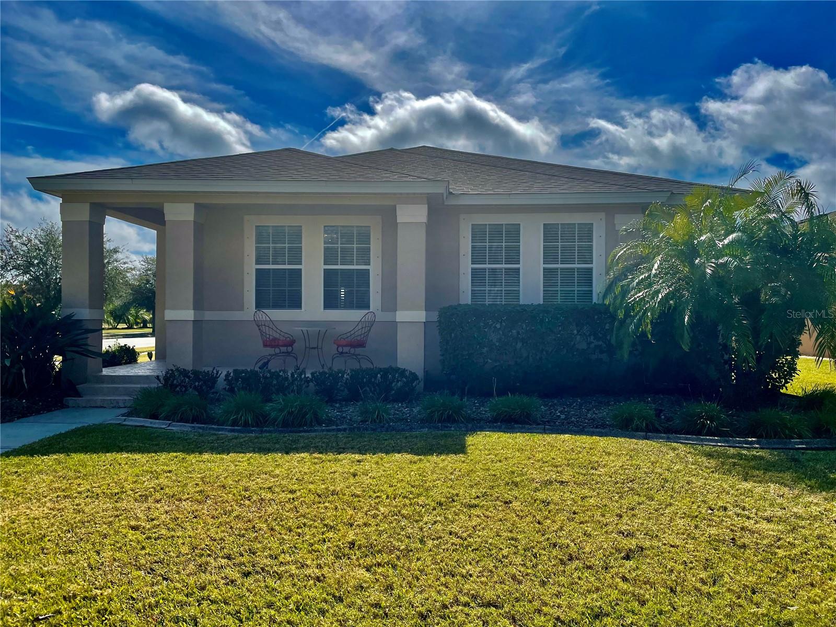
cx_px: 418
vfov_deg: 53.1
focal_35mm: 26
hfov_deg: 67.3
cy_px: 314
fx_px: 628
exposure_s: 1/6494
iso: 32
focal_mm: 4.2
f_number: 1.6
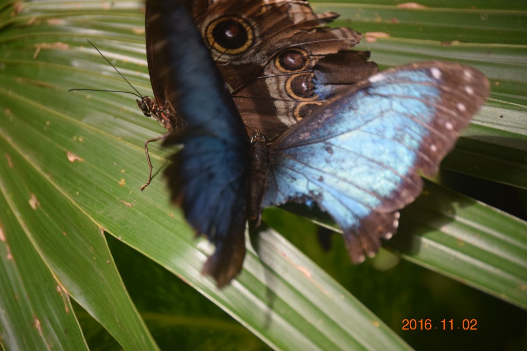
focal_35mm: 180
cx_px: 264
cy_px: 176
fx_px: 2634
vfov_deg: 7.6
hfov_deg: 11.4
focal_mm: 120
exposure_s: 1/250
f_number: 4.8
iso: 800
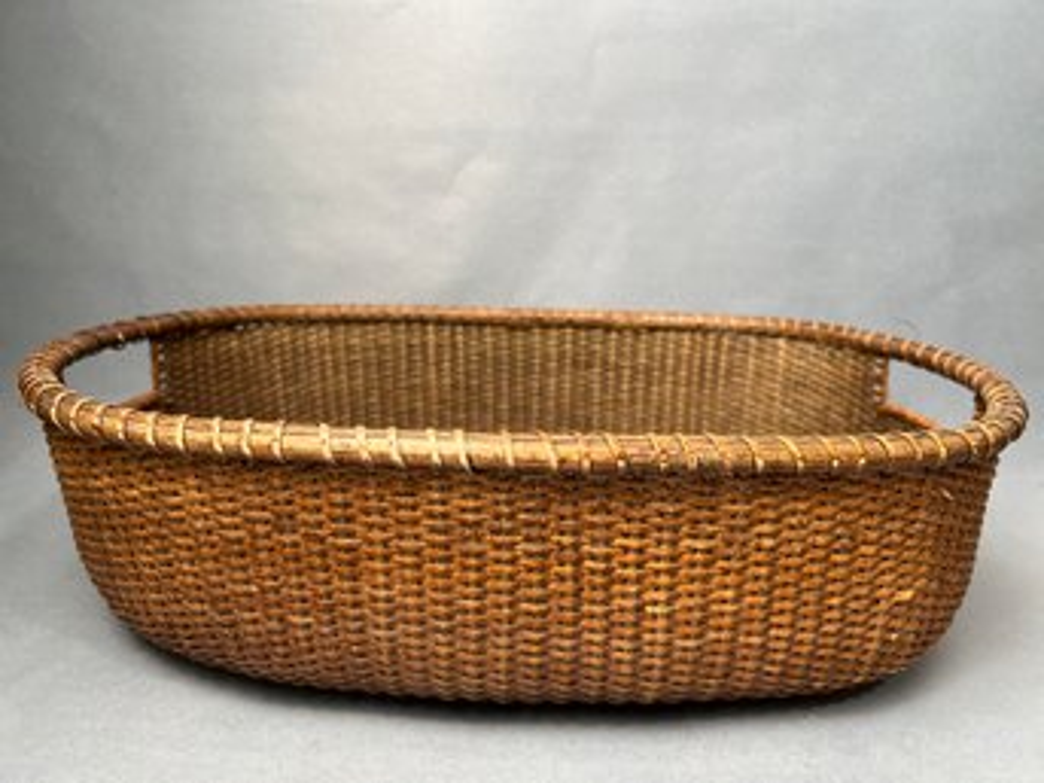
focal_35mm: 26
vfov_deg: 53.0
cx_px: 522
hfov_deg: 67.3
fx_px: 784
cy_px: 392
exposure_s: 1/60
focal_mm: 5.7
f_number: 1.5
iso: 64
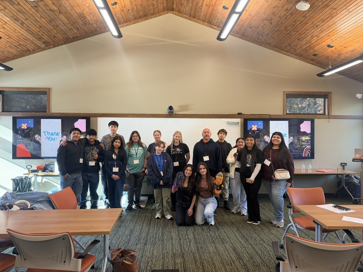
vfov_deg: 56.8
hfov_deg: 71.6
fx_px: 252
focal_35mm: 24
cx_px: 182
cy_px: 136
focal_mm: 6.76
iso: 320
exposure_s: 1/120
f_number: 1.78
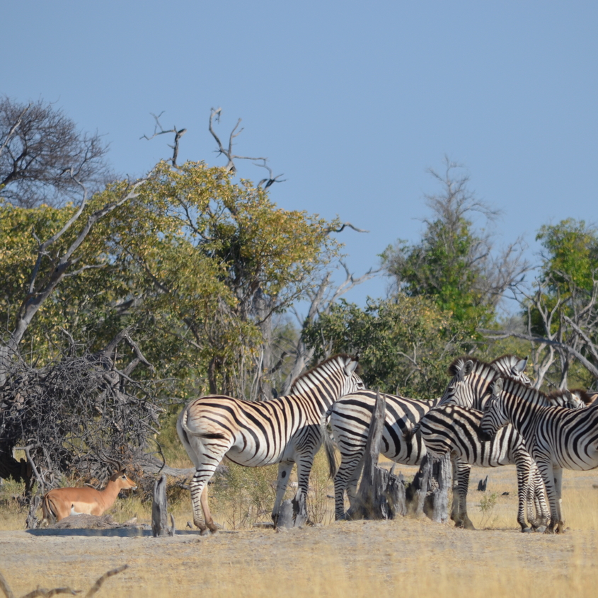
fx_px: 11297
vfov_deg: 3.0
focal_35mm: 578
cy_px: 299
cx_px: 368
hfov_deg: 3.0
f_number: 7.1
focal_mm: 300
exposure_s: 1/800
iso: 200
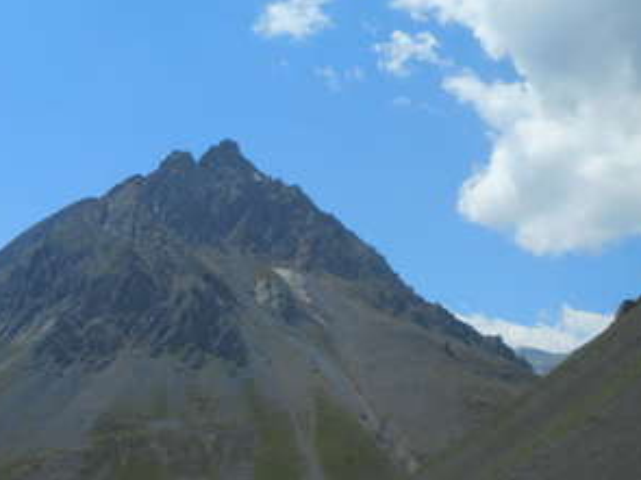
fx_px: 1092
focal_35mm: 59
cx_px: 72
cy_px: 293
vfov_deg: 24.7
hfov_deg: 31.3
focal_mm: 5.2
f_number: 4
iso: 80
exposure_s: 1/1250
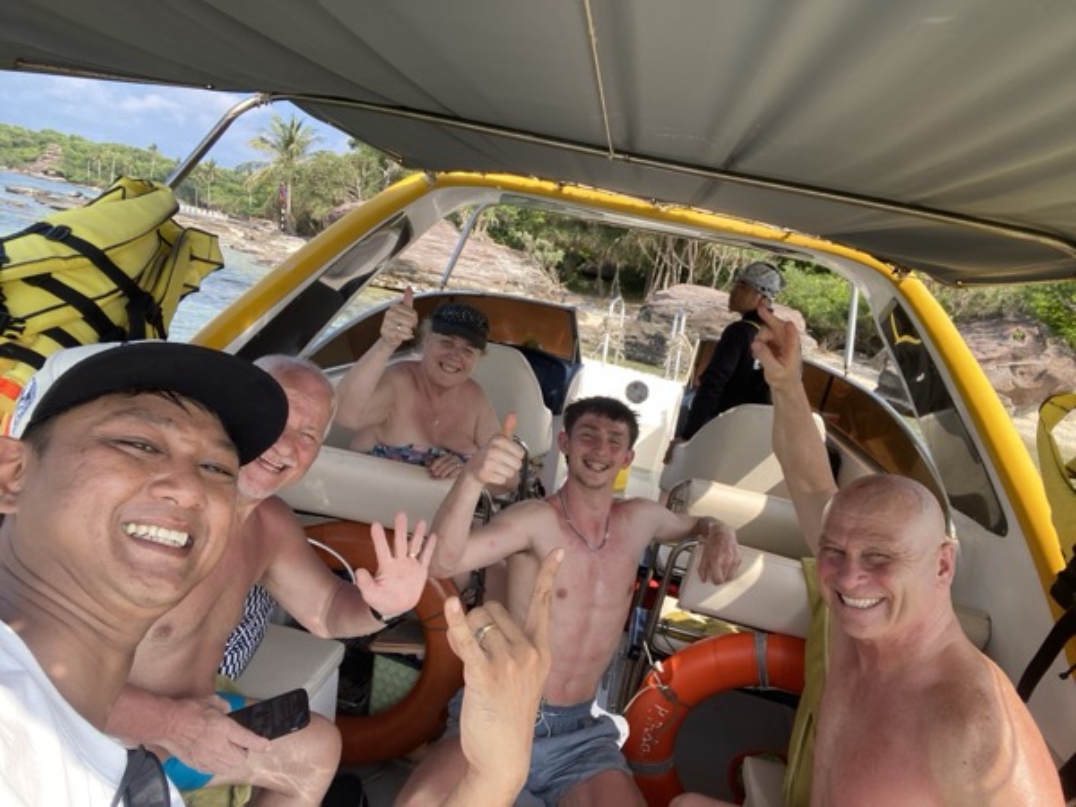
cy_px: 404
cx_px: 538
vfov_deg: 58.9
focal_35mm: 23
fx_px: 715
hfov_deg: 73.9
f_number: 2.2
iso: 25
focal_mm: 2.71
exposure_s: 1/252
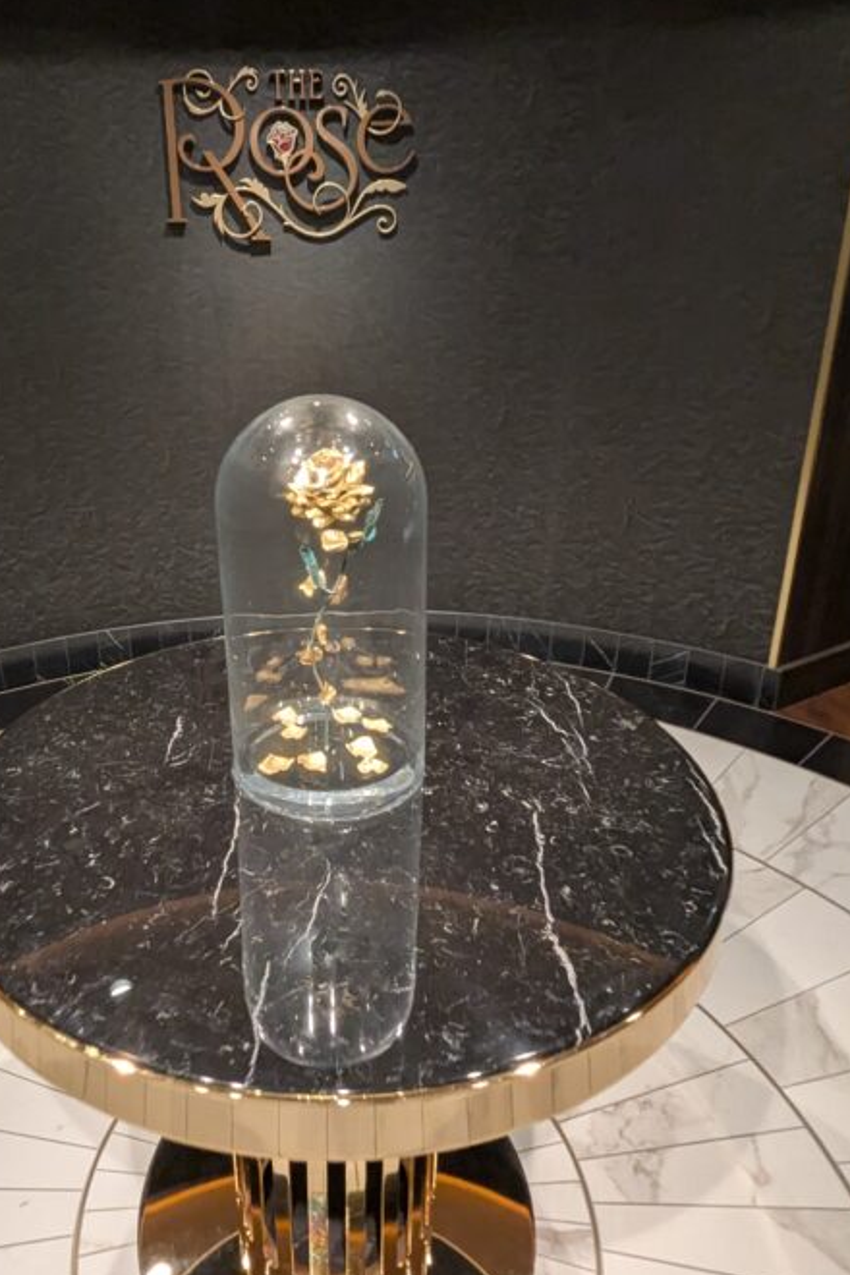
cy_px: 574
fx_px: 744
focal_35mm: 21
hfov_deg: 58.7
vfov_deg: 81.0
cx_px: 316
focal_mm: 1.95
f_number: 2.2
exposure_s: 1/28.6
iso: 255
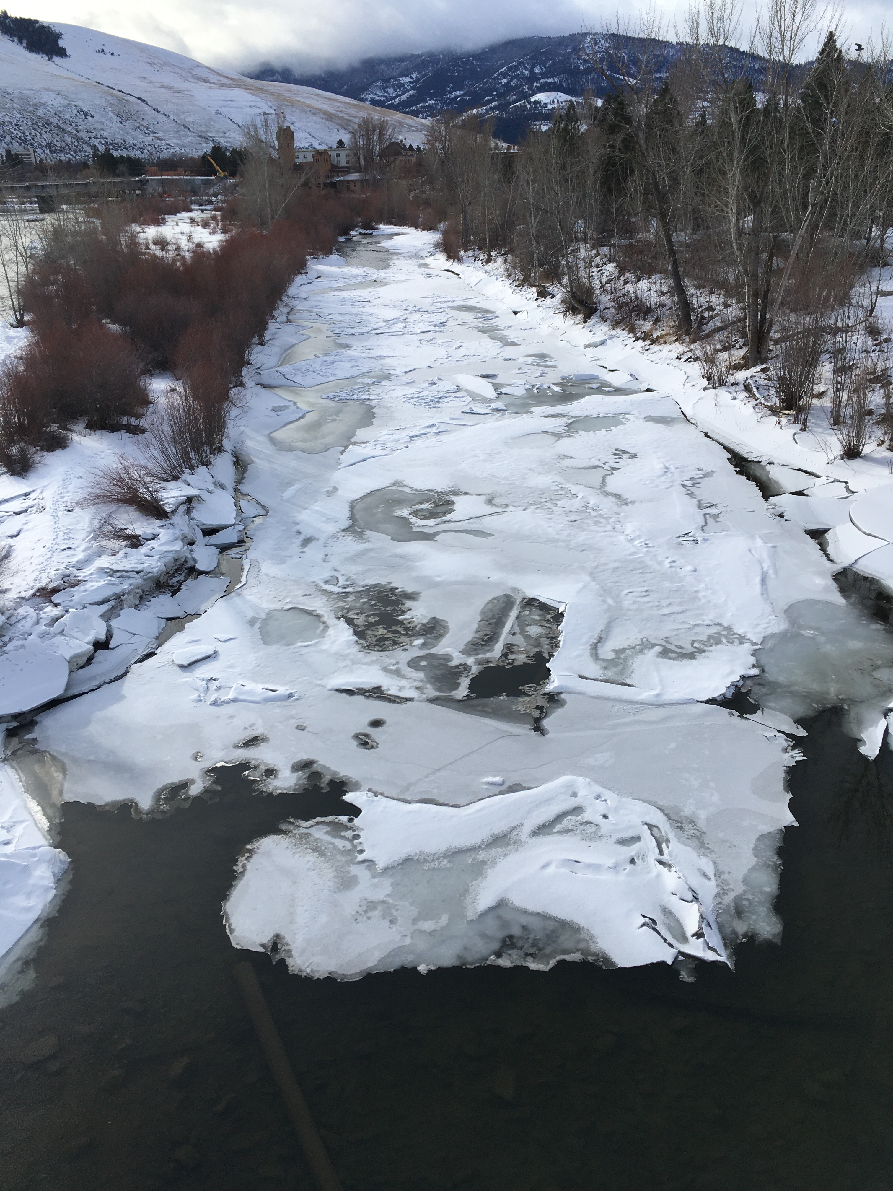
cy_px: 596
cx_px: 446
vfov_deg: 61.7
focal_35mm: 29
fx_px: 997
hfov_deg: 48.2
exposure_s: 1/1374
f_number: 2.2
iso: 25
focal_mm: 4.15
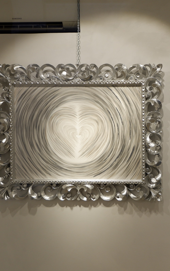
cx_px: 177
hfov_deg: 17.6
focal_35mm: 72
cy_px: 136
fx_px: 534
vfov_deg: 28.6
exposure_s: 1/70
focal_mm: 31
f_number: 4.7
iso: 250
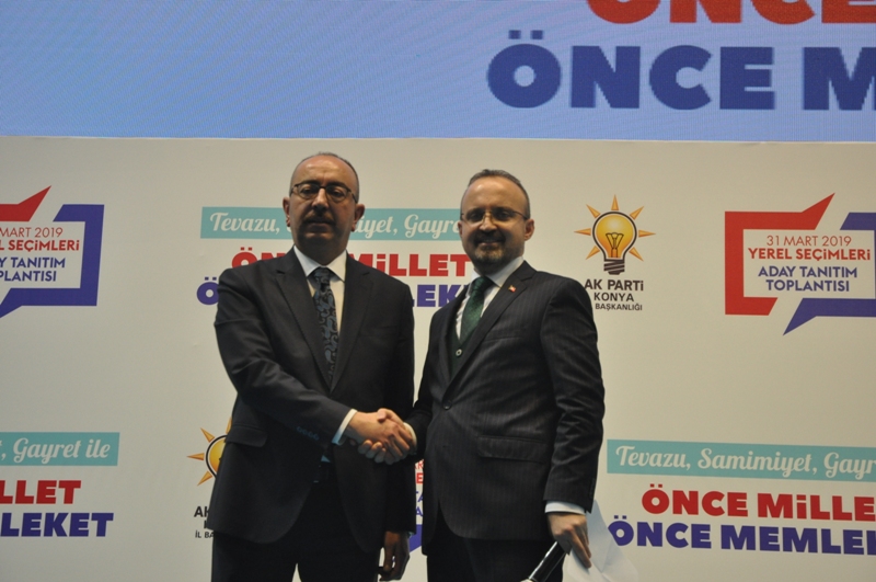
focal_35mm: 84
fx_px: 2041
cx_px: 438
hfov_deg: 24.2
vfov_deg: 16.2
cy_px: 291
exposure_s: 1/200
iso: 800
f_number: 4.5
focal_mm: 56
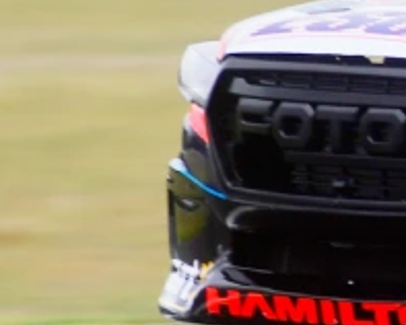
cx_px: 1166
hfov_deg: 0.8
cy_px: 23
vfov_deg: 0.6
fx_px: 30948
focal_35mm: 2573
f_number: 7.1
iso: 200
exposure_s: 1/320
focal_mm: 300
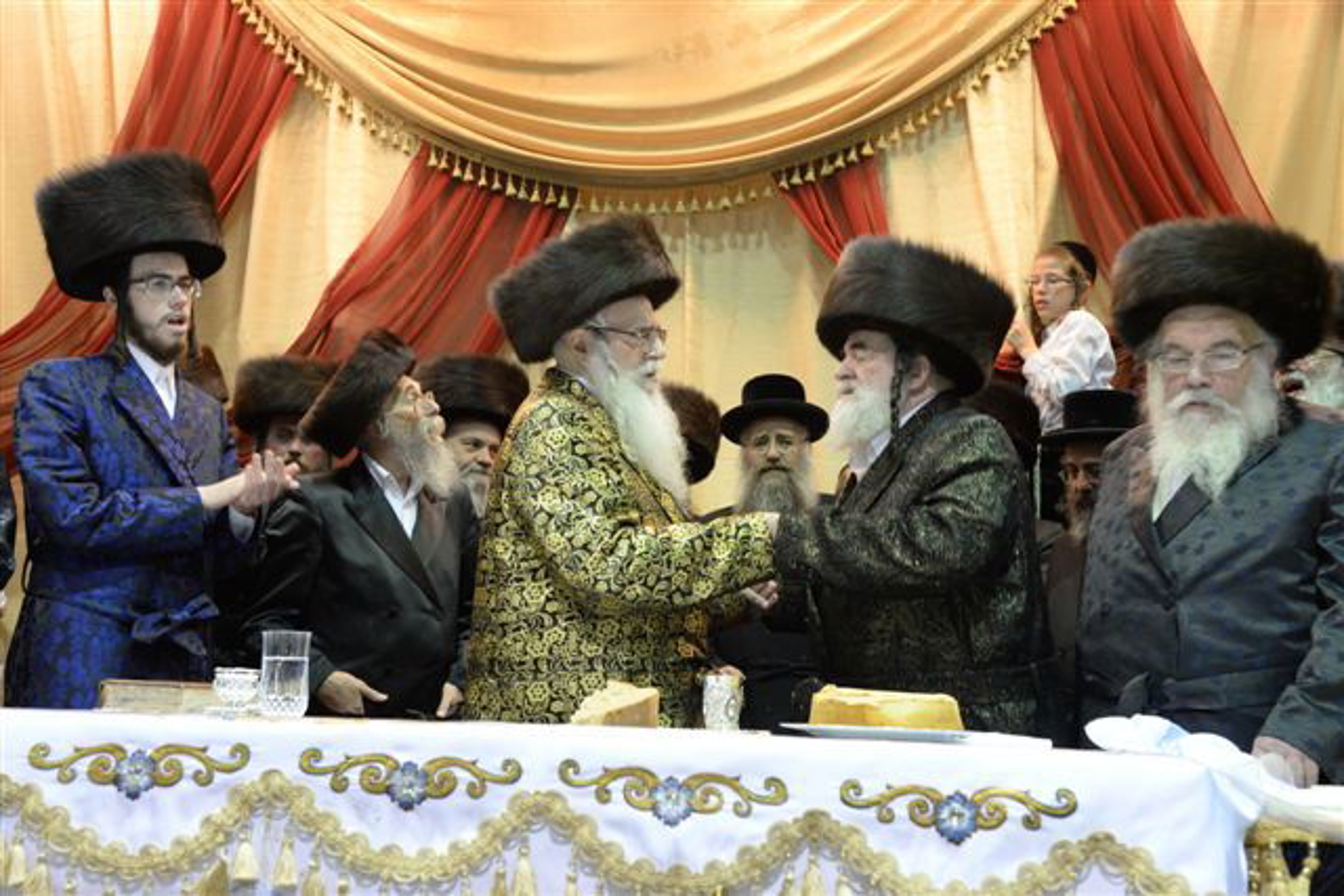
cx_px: 672
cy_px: 448
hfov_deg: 39.6
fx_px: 1867
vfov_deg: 27.0
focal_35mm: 50
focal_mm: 50
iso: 3200
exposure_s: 1/60
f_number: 5.6
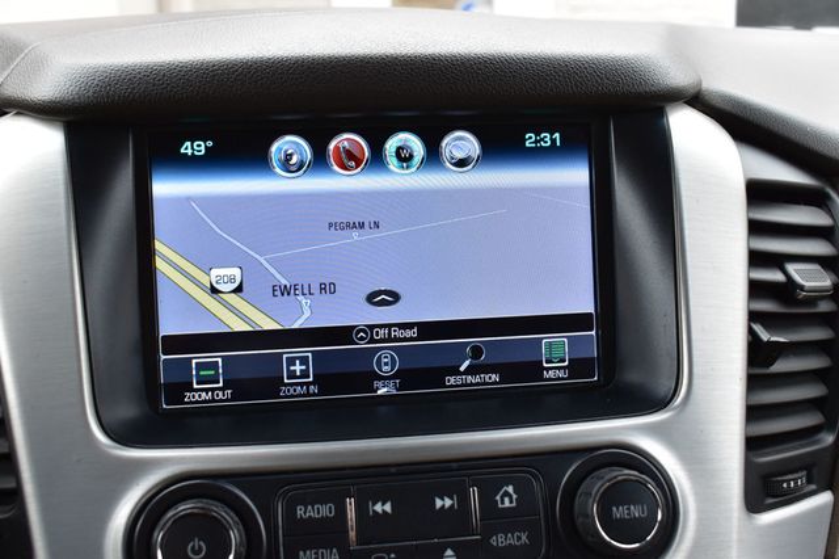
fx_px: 943
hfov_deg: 47.9
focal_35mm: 40
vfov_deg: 33.0
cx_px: 420
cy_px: 280
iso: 400
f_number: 8
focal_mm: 27
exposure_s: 1/50
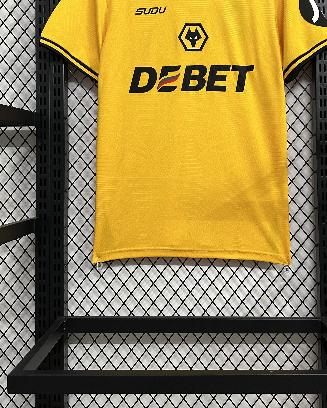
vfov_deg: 52.2
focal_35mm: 34
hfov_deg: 43.2
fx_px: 411
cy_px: 147
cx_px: 191
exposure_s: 1/50
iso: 400
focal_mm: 6.86
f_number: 1.78
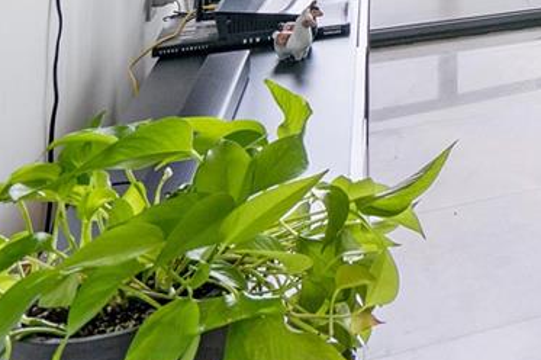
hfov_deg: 19.0
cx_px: 1044
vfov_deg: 15.7
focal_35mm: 73
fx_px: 1096
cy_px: -308
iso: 400
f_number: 8
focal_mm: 17
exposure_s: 1/125
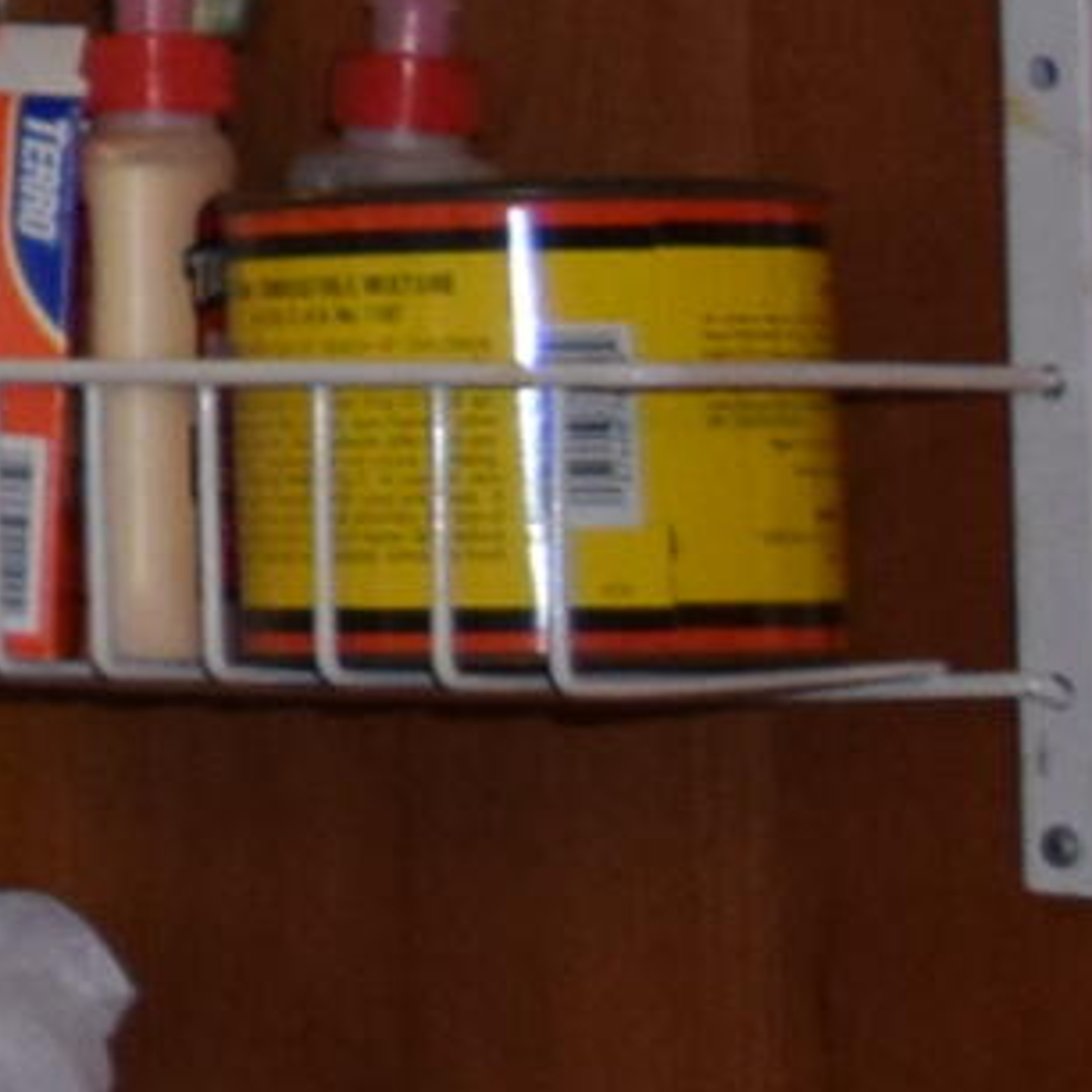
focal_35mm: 299
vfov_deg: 5.8
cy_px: -503
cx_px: -3918
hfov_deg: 5.0
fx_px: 10671
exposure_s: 1/60
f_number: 4
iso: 1400
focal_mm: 24
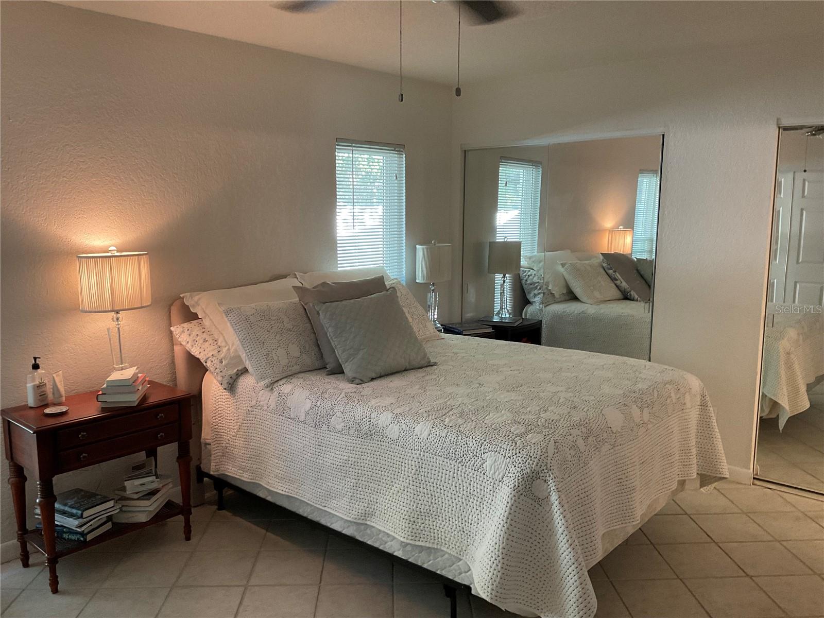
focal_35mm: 29
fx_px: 690
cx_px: 412
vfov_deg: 48.2
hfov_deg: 61.7
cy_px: 309
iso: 160
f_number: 1.8
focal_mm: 3
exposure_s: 1/60
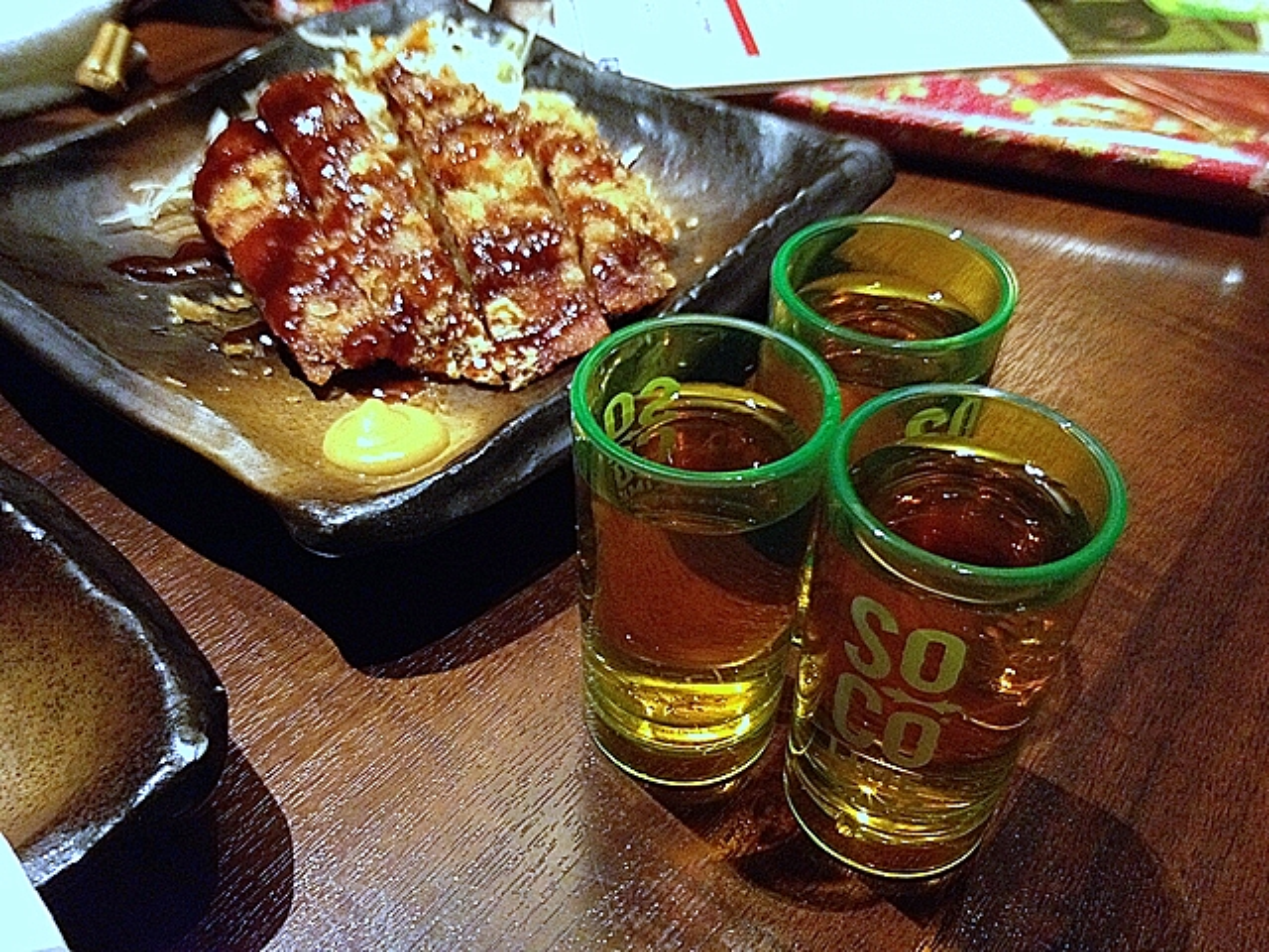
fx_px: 1283
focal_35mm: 35
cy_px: 476
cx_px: 634
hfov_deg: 52.6
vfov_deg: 40.7
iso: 640
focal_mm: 4.28
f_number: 2.4
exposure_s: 1/17
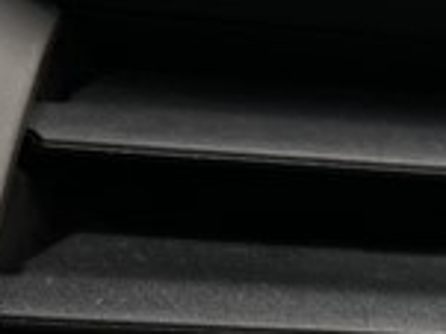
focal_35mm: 176
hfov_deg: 10.7
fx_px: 2266
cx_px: 741
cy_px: 1108
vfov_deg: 7.2
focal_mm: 5.1
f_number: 1.6
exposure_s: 1/122
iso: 64
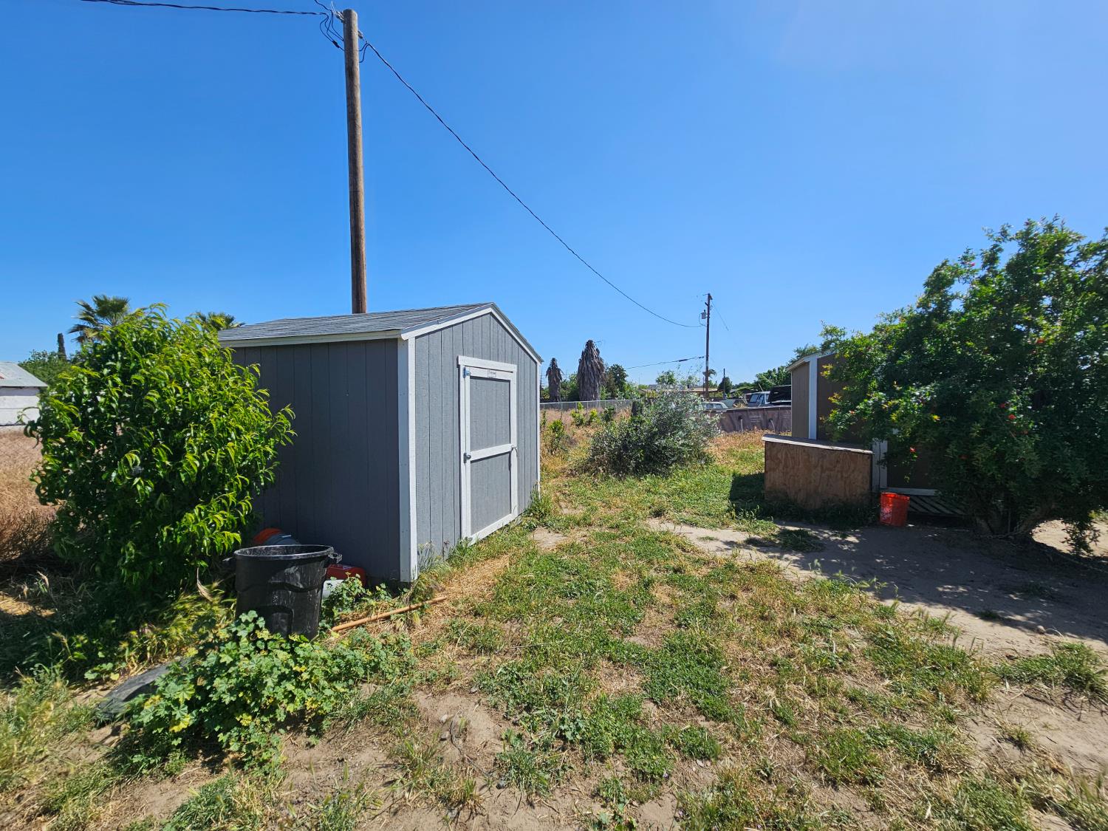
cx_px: 554
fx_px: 416
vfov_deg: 89.9
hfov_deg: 106.2
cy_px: 416
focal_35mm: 13
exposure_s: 1/2790
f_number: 2.2
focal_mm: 2.2
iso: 50
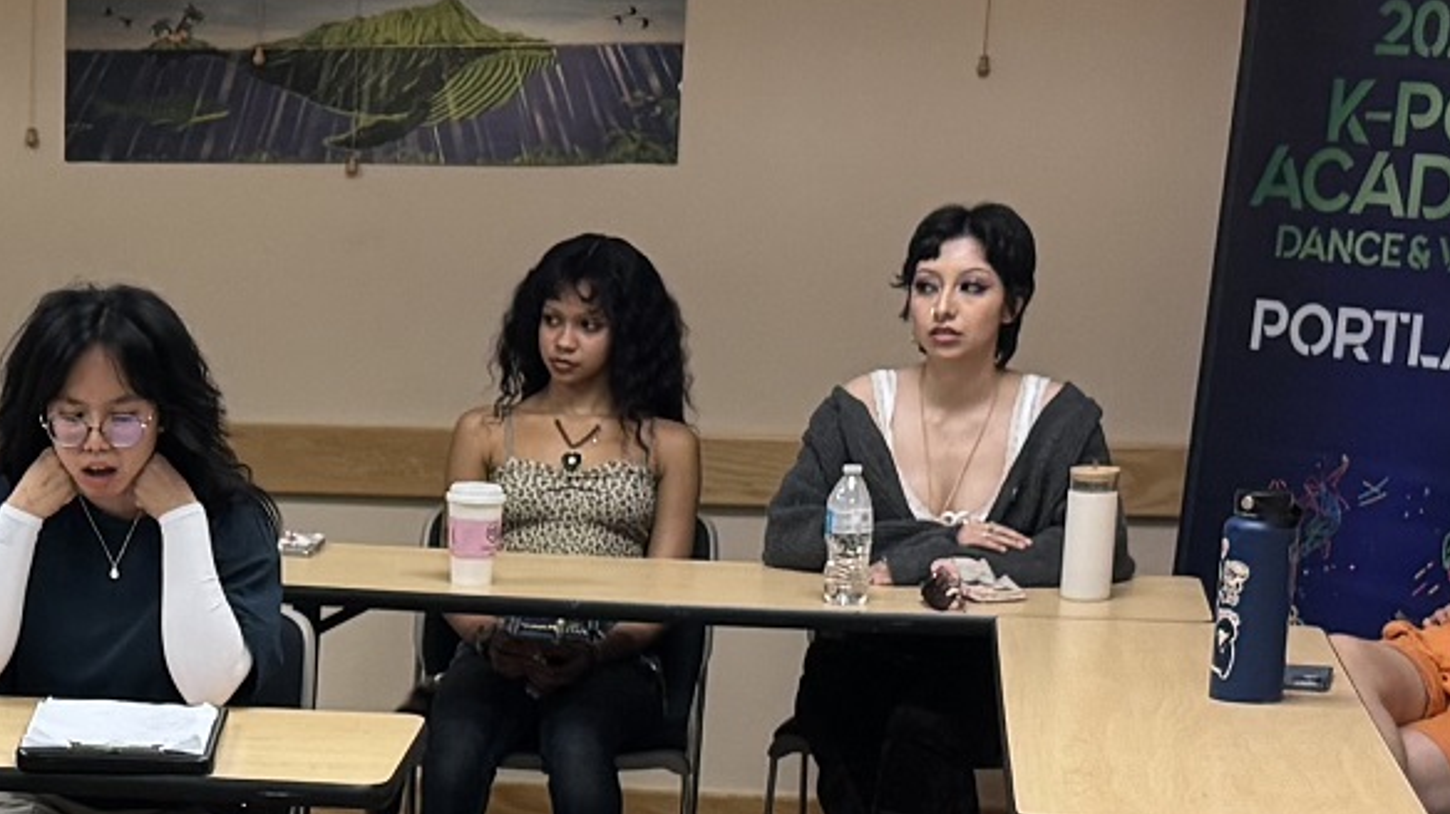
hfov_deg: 18.4
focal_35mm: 112
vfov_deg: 10.6
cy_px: 996
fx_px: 4305
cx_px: -127
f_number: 1.78
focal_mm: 6.76
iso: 160
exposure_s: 1/60
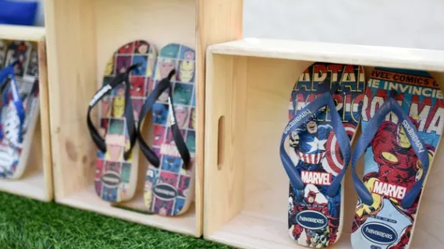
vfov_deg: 24.4
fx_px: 577
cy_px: 143
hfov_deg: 42.0
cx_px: 199
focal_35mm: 49
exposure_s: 1/640
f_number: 1.4
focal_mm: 35
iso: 160
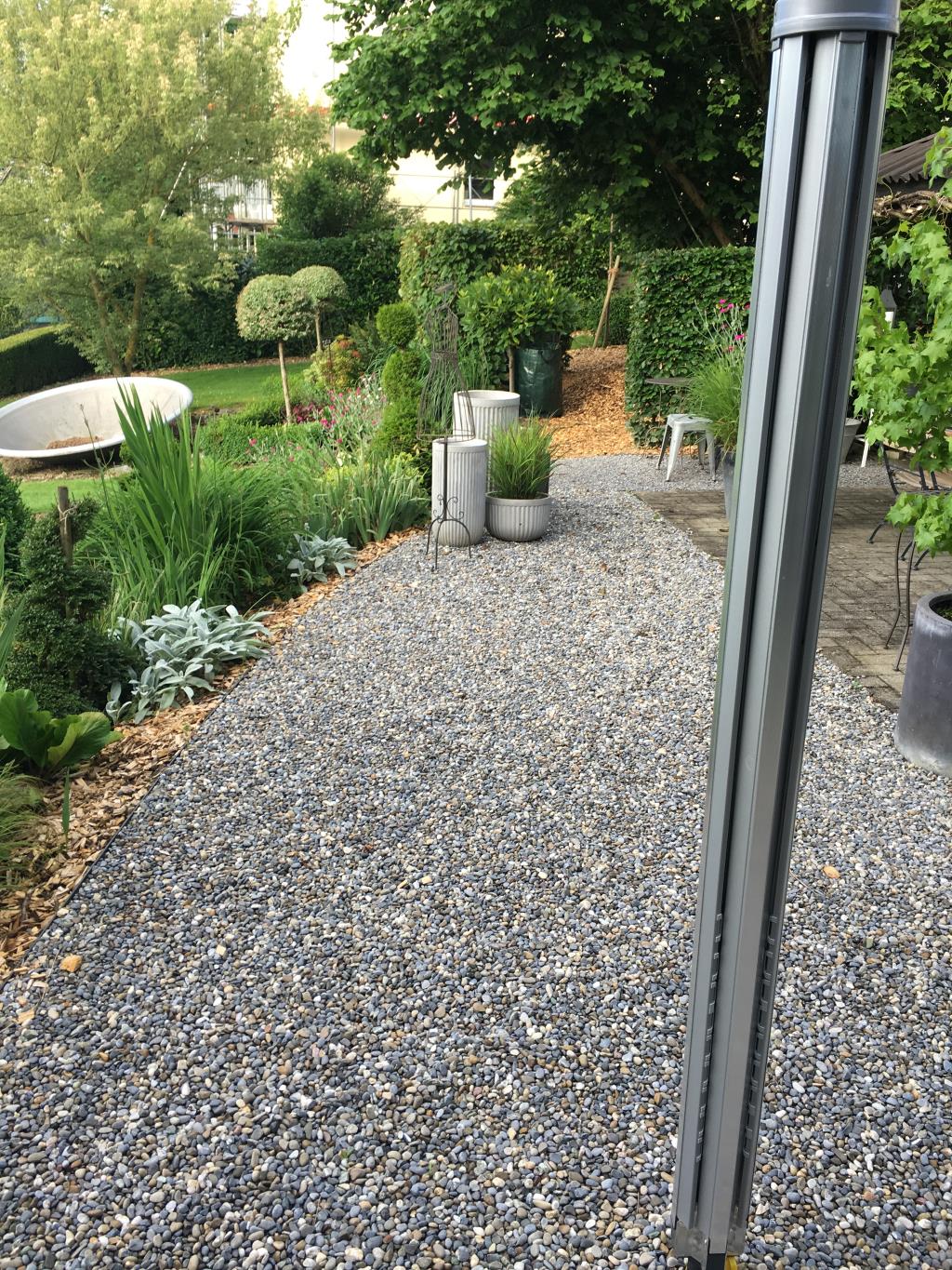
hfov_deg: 48.2
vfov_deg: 61.7
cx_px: 476
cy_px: 635
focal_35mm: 29
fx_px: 1063
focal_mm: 4.15
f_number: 2.2
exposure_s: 1/118
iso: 25
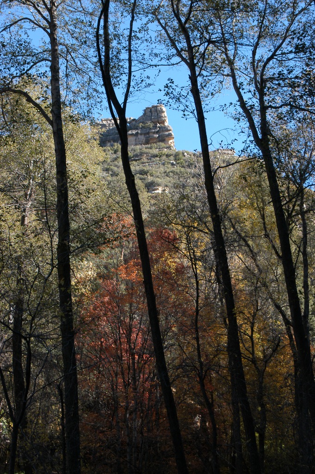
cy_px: 237
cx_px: 158
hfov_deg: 22.6
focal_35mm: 60
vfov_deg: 33.4
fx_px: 789
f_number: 5.6
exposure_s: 1/125
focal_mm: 40
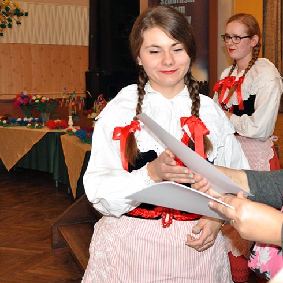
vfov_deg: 32.2
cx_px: 215
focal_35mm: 53
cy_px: 122
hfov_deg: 31.6
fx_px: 490
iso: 1000
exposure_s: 1/60
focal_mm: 24
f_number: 4.5
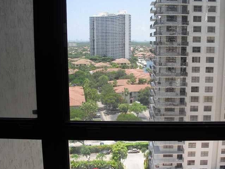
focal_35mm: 45
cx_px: 135
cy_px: 90
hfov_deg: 41.9
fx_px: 292
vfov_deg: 32.2
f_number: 3.1
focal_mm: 6.3
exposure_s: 1/320
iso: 100
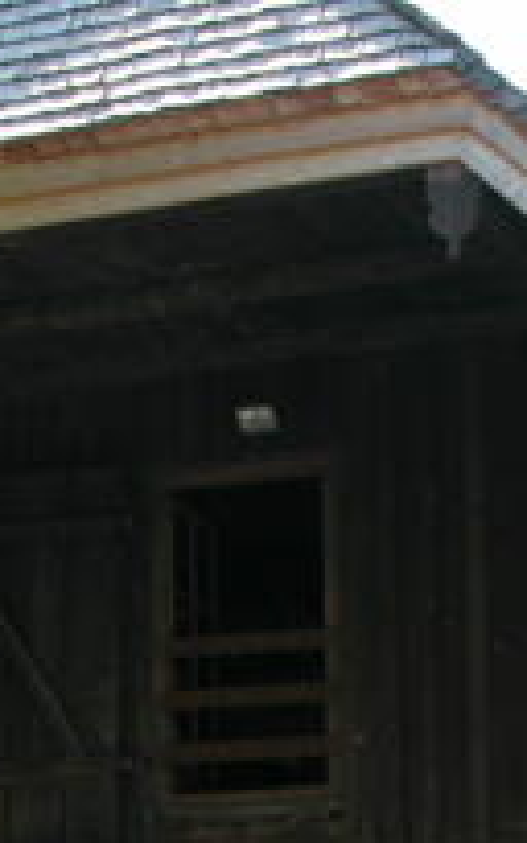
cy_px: 806
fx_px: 2369
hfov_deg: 12.7
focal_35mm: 103
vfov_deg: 19.7
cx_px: 286
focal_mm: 8.9
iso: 100
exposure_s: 1/125
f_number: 4
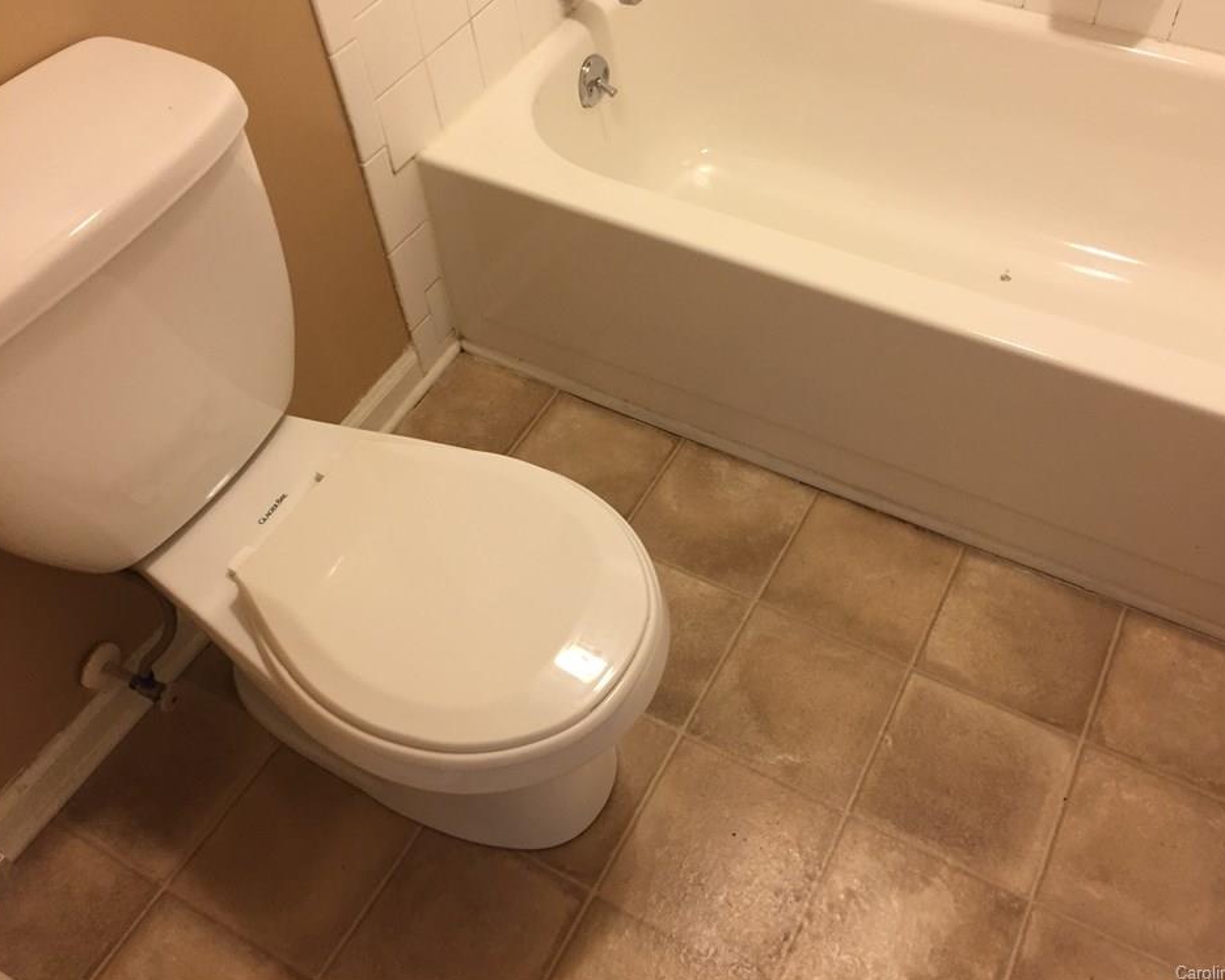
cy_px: 482
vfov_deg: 47.1
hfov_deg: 57.1
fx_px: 1124
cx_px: 655
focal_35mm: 31
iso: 125
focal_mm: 4.15
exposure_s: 1/30
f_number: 2.2
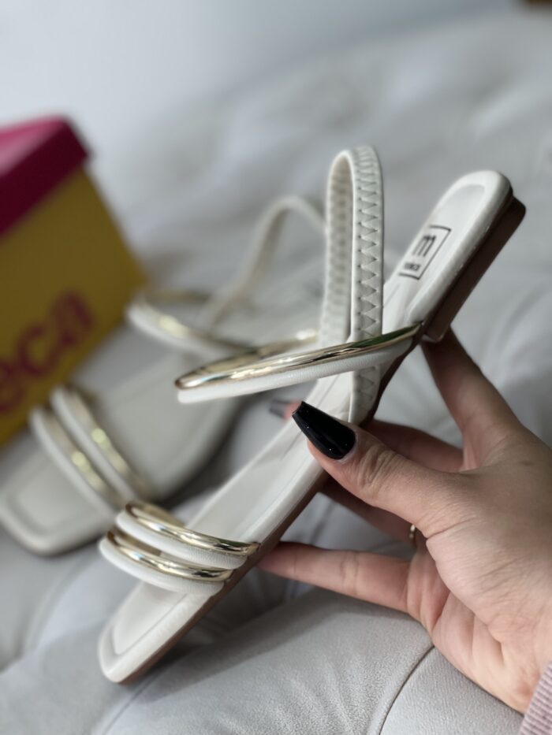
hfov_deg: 19.1
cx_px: 276
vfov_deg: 25.3
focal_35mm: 77
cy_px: 368
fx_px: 1637
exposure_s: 1/120
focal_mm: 9
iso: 125
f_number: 2.8
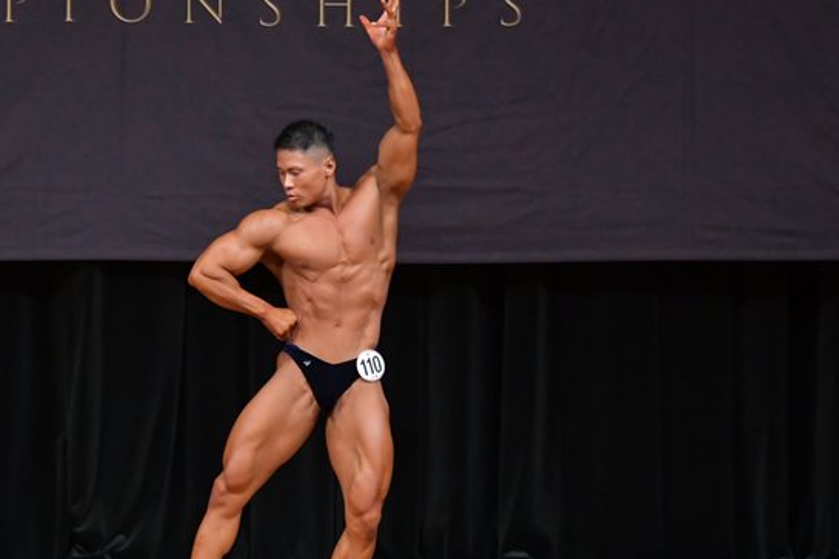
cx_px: 312
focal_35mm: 320
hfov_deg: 6.4
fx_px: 7455
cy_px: 299
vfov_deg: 4.3
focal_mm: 150
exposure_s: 1/400
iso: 4000
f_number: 5.6
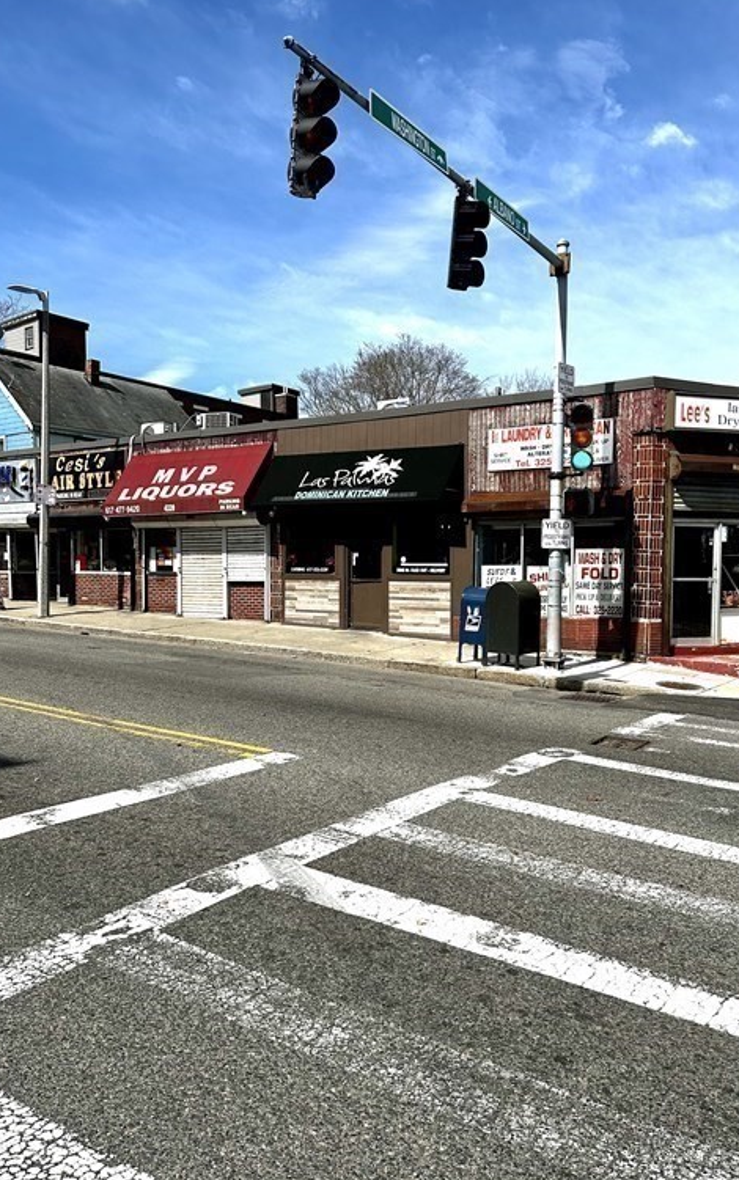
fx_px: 837
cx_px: 436
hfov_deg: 47.4
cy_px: 589
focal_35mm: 26
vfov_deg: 70.4
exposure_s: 1/7042
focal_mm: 6.86
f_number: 1.78
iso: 80
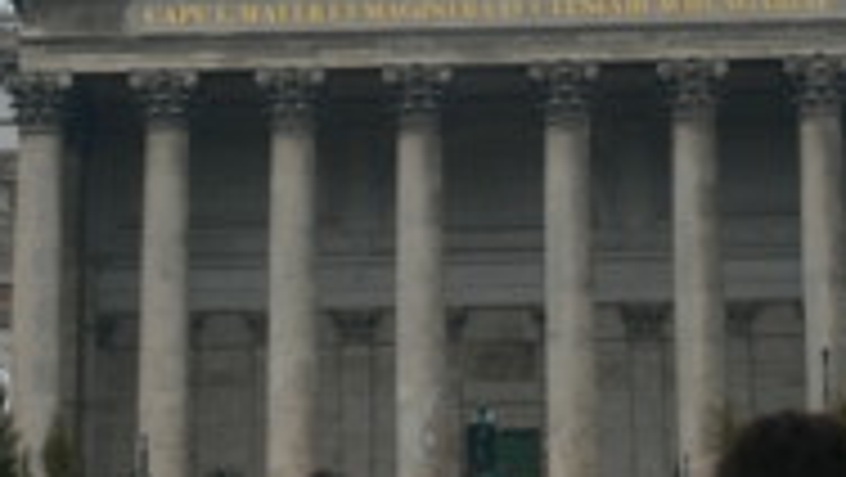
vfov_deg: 9.3
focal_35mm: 128
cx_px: 468
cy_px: -155
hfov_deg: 16.7
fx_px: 2873
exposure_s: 1/125
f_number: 5
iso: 80
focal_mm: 10.2
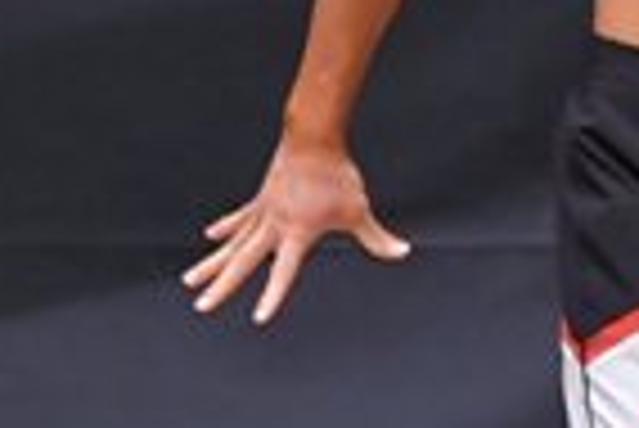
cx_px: 632
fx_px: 27558
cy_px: 203
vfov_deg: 0.9
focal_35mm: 1551
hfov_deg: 1.3
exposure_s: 1/400
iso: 6400
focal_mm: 190
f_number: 5.6
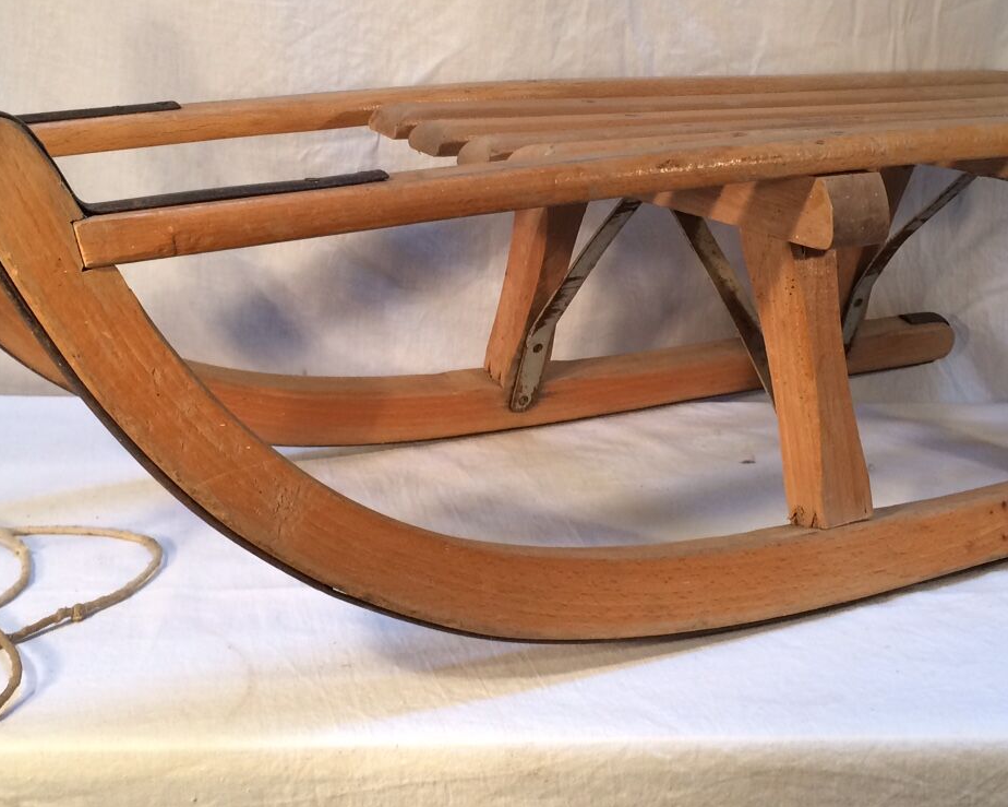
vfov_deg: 30.1
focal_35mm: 50
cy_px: 290
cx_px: 538
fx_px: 1491
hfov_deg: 37.3
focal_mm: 4.15
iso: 50
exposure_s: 1/33
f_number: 2.2
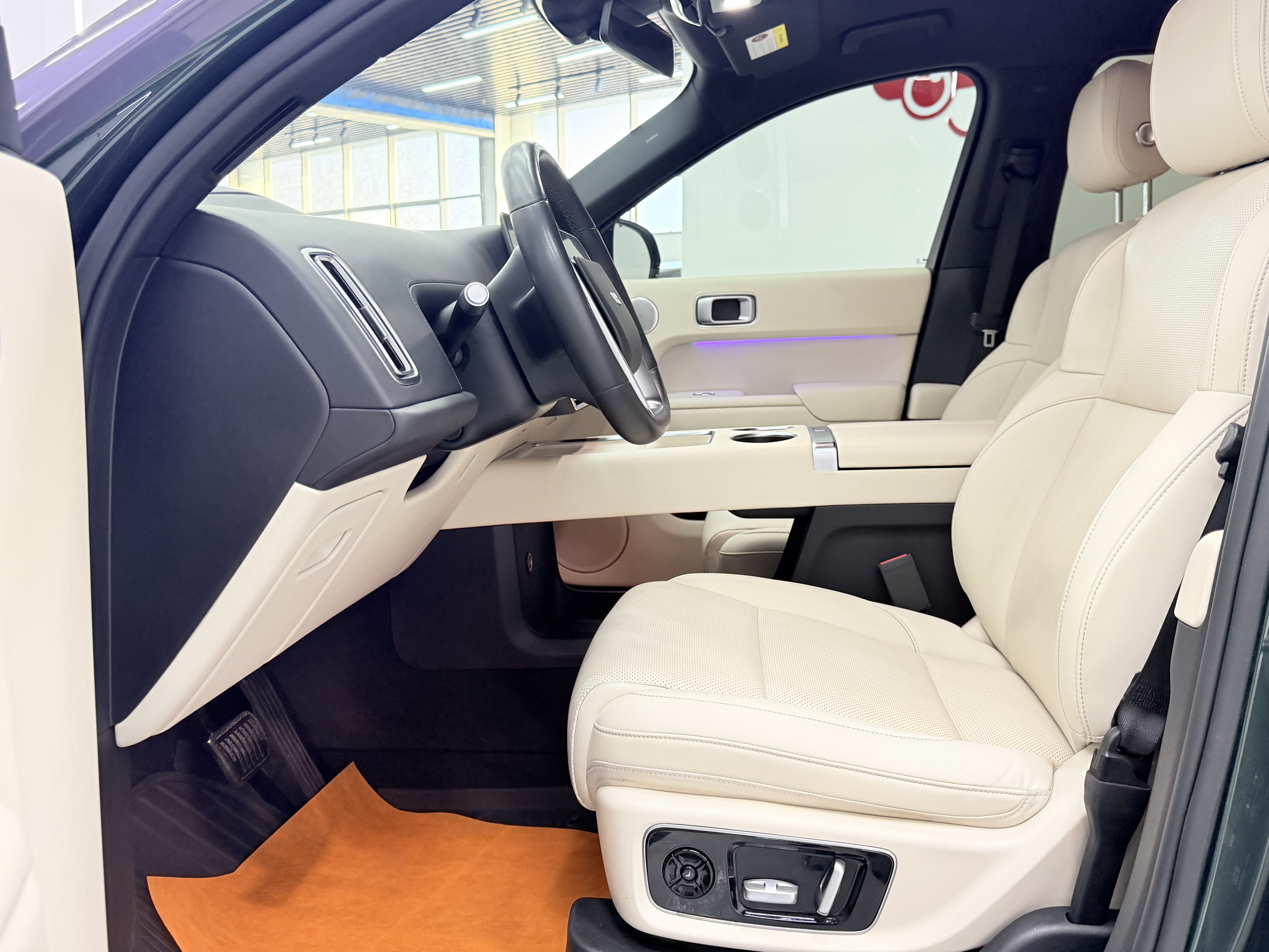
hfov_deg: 63.3
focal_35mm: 28
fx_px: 1026
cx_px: 696
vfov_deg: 49.5
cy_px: 398
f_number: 1.78
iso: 250
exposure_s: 1/51
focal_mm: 6.76
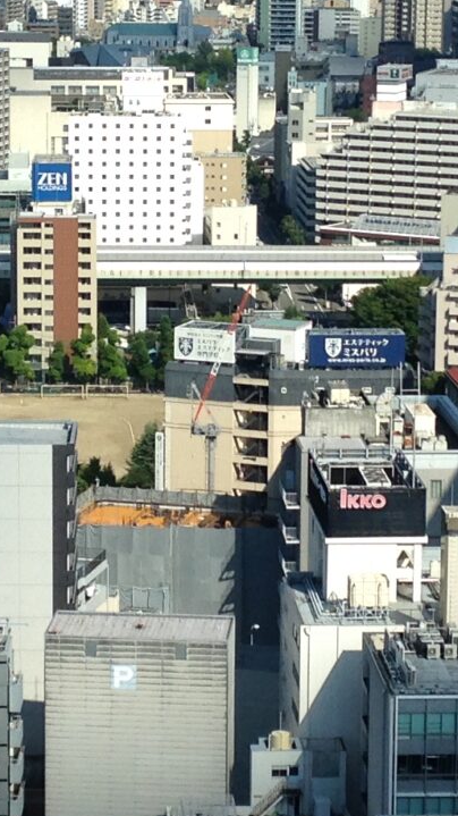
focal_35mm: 128
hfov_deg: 9.5
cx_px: 169
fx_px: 2766
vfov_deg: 16.8
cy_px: 397
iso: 50
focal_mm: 4.12
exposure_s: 1/1808
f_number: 2.4
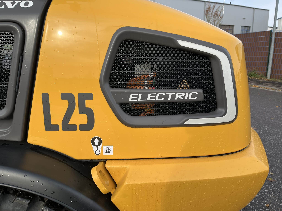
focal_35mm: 26
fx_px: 212
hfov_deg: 67.3
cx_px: 141
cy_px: 106
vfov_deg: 53.1
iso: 50
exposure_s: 1/1355
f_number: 1.6
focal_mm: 5.1
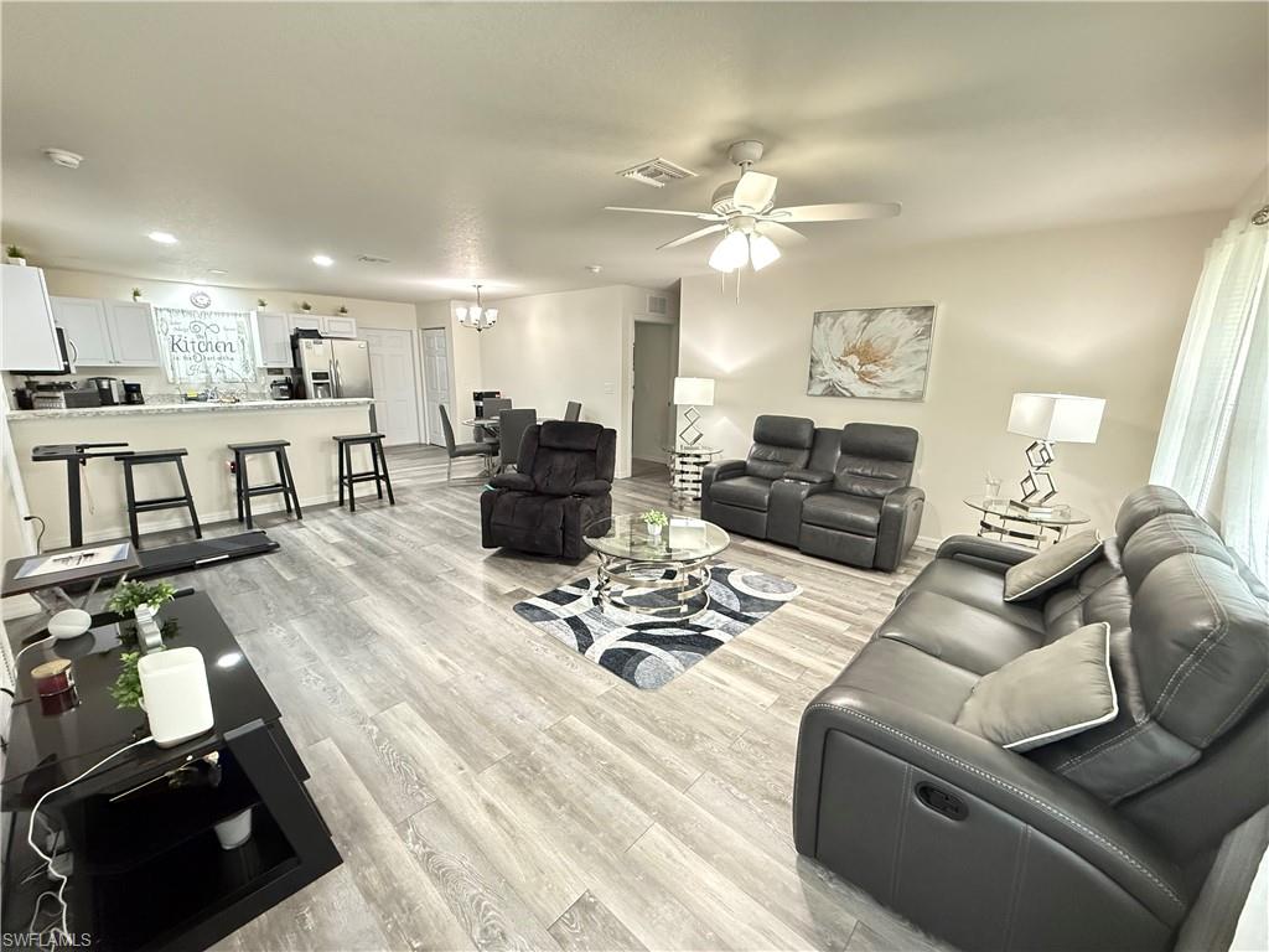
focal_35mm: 14
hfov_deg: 102.1
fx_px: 513
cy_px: 476
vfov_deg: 85.7
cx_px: 634
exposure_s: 1/60
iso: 1000
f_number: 2.2
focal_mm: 2.22
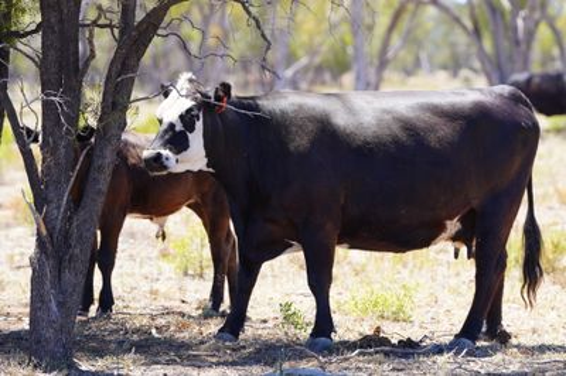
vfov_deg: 6.3
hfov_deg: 9.5
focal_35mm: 216
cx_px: 283
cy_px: 188
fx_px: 3393
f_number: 3.2
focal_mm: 144
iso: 100
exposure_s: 1/320
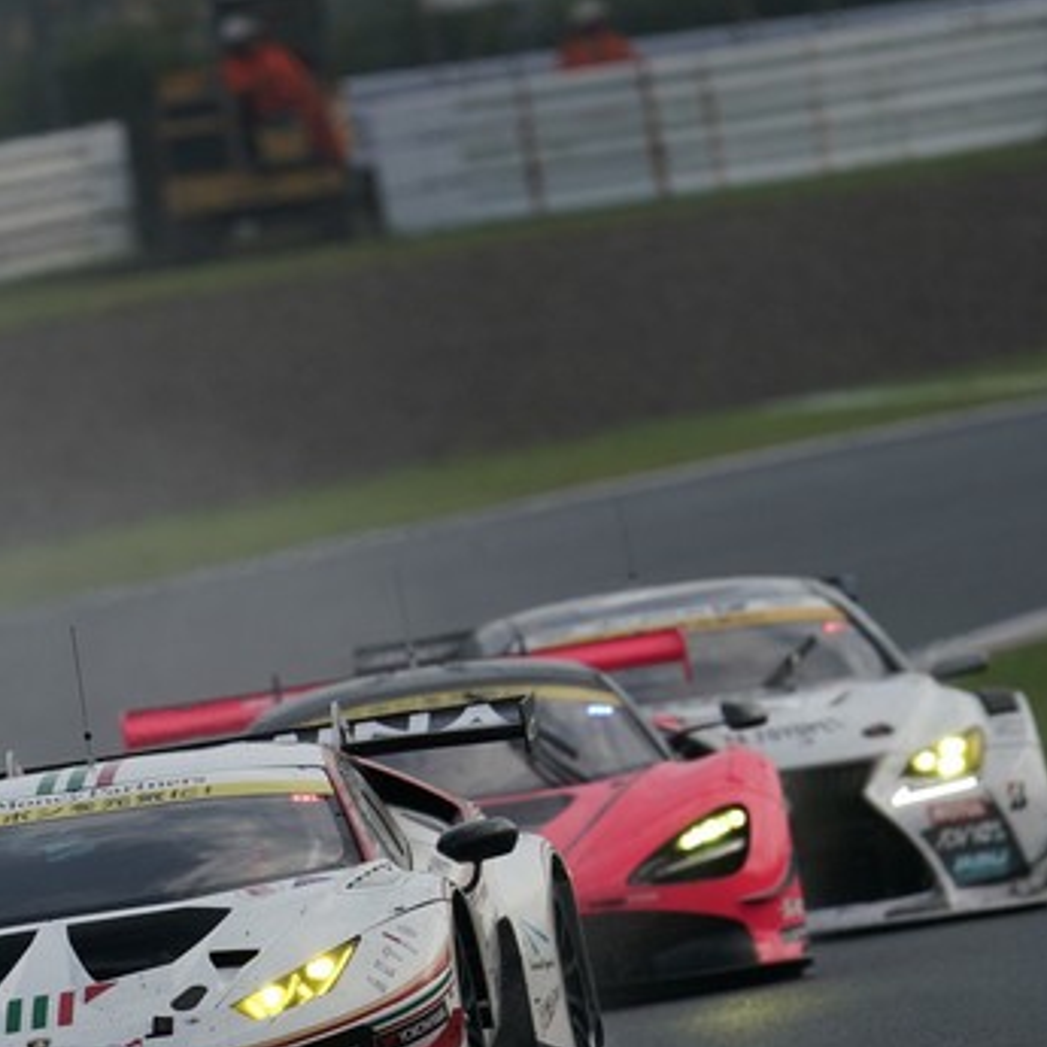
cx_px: 167
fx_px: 36444
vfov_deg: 1.6
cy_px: 643
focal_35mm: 1065
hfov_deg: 1.6
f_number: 7.1
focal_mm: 600
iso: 200
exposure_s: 1/640
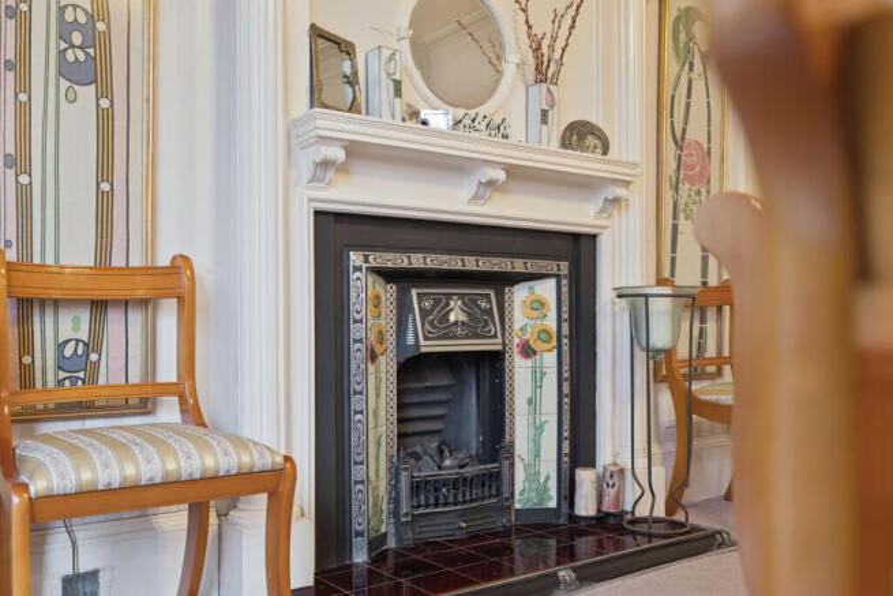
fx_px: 868
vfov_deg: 37.9
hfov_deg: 54.4
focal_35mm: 35
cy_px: 298
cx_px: 446
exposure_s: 1/50
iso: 3200
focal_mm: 35
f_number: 4
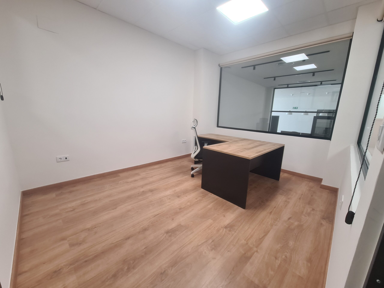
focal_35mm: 13
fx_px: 144
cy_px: 144
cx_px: 192
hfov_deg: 106.2
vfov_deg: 89.9
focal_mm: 2.2
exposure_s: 1/50
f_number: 2.2
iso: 125
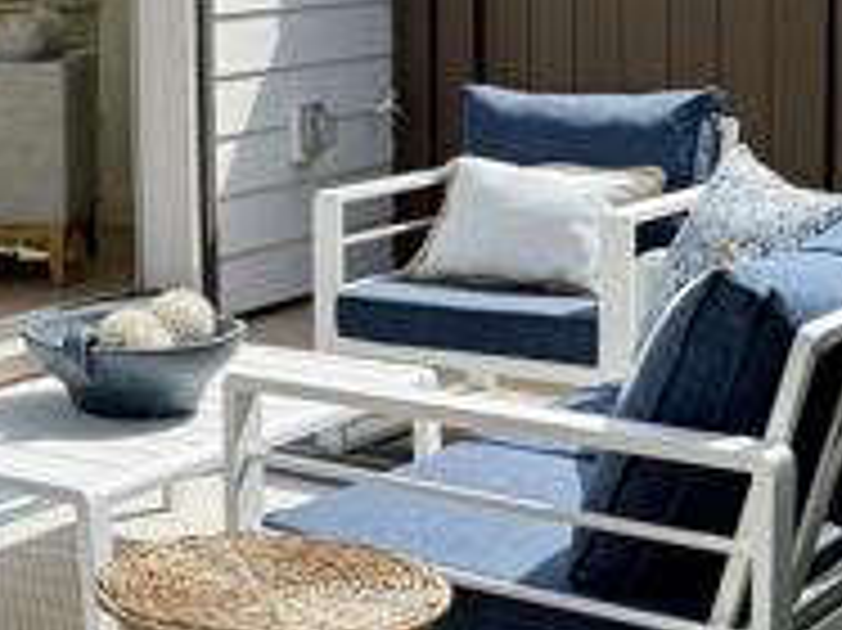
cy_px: 166
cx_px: -131
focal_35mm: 82
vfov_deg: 17.9
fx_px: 1993
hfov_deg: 22.3
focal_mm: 6.76
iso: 80
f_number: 1.78
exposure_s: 1/2907
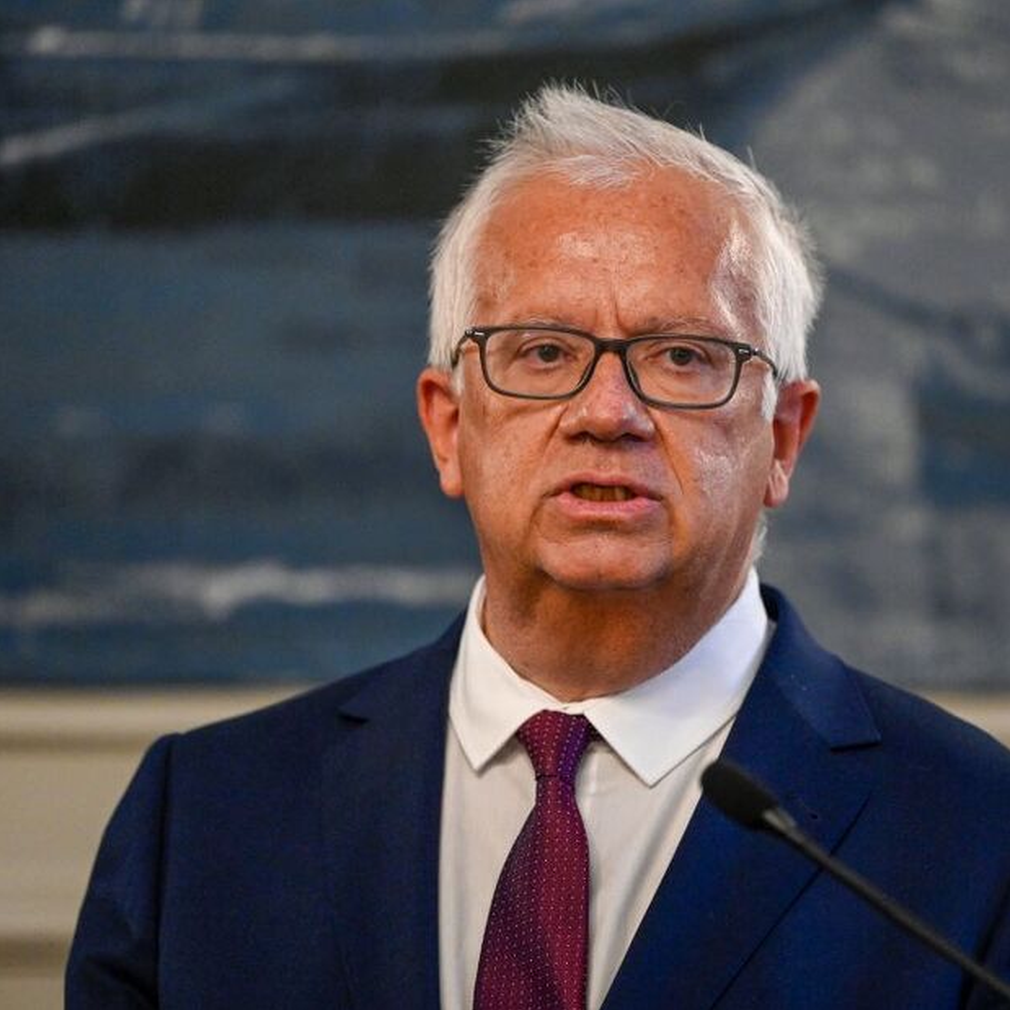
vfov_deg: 6.8
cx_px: 599
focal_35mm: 256
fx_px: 8451
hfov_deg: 6.8
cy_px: 505
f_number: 2.8
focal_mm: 200
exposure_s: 1/320
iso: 5600
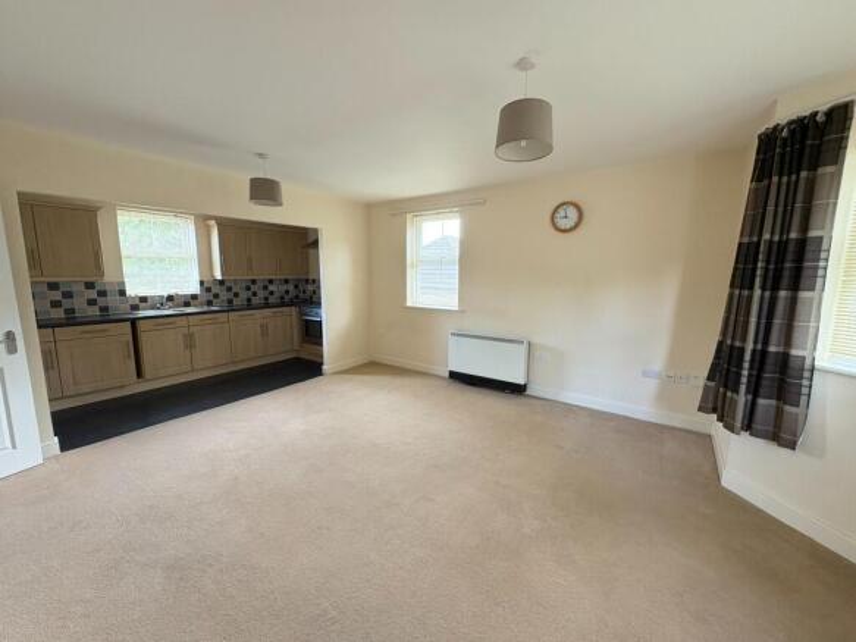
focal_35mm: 14
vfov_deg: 85.7
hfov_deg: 102.1
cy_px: 321
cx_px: 428
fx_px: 346
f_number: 2.2
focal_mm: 2.22
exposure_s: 1/60
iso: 320
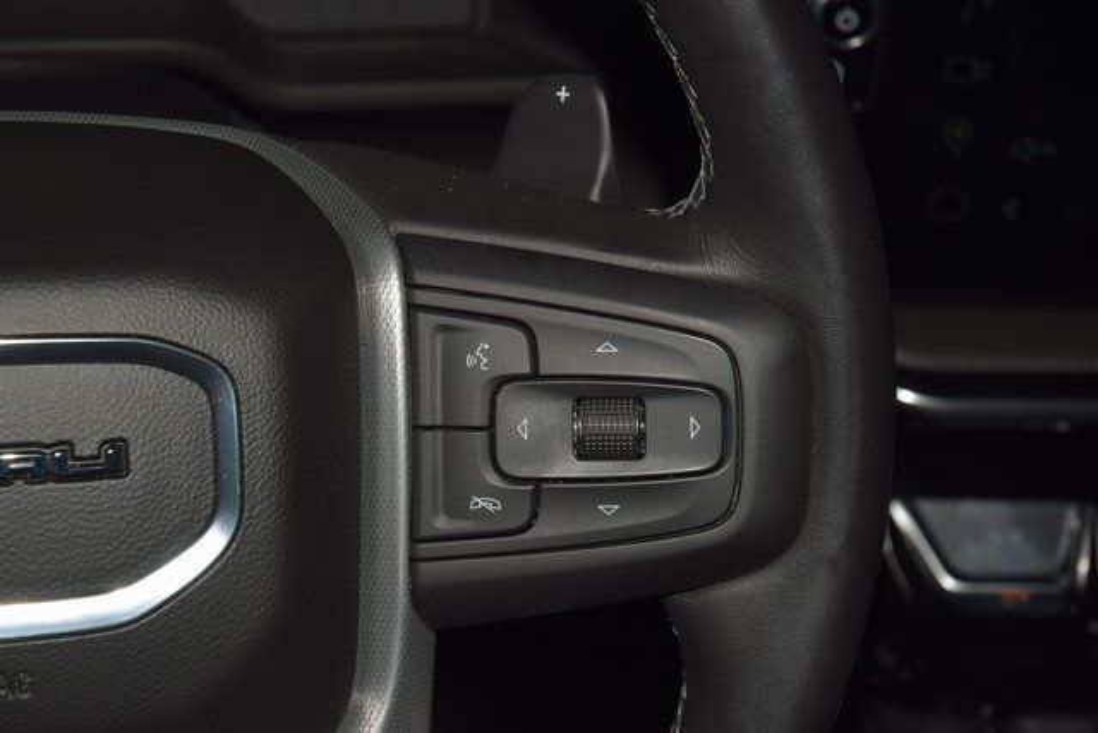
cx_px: 549
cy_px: 366
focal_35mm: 105
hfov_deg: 19.5
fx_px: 3203
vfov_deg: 13.0
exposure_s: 1/125
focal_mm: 70
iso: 100
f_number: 8
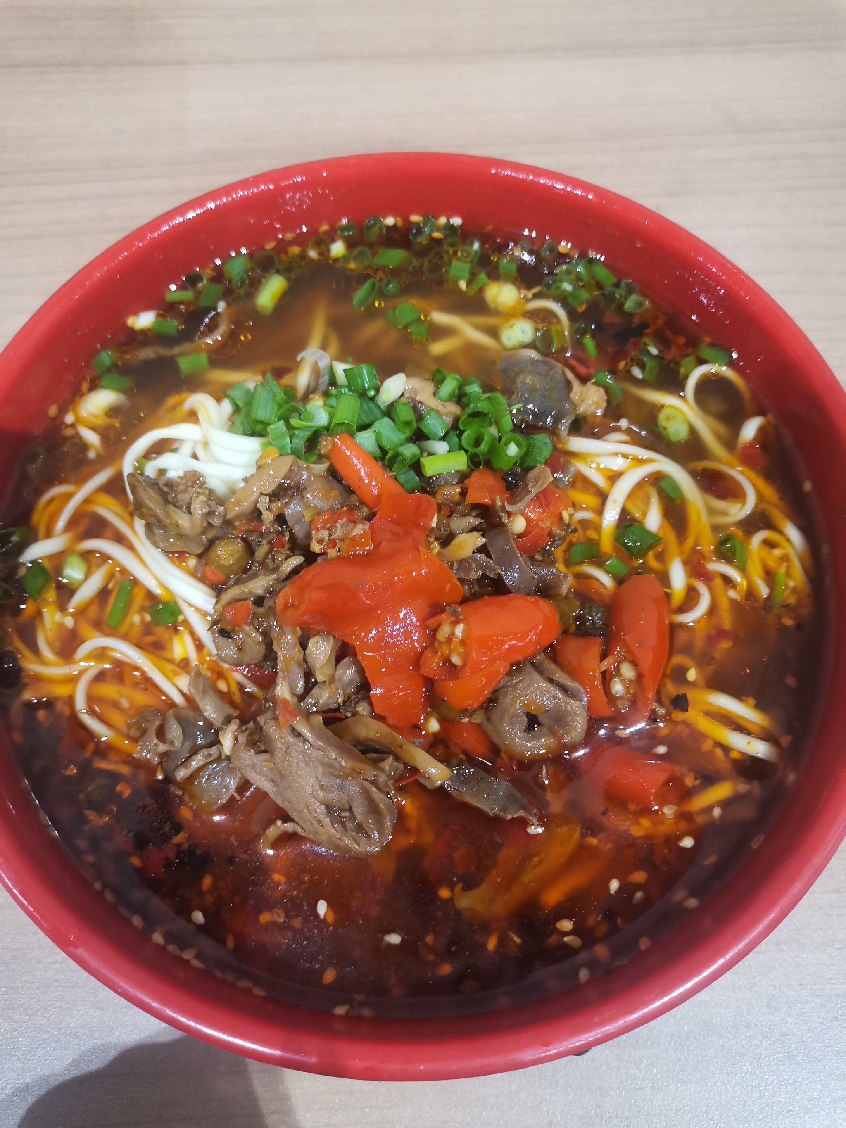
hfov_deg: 53.1
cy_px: 564
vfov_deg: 67.3
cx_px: 423
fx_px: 847
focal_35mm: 26
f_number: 1.8
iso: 500
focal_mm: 4.75
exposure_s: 1/33.3
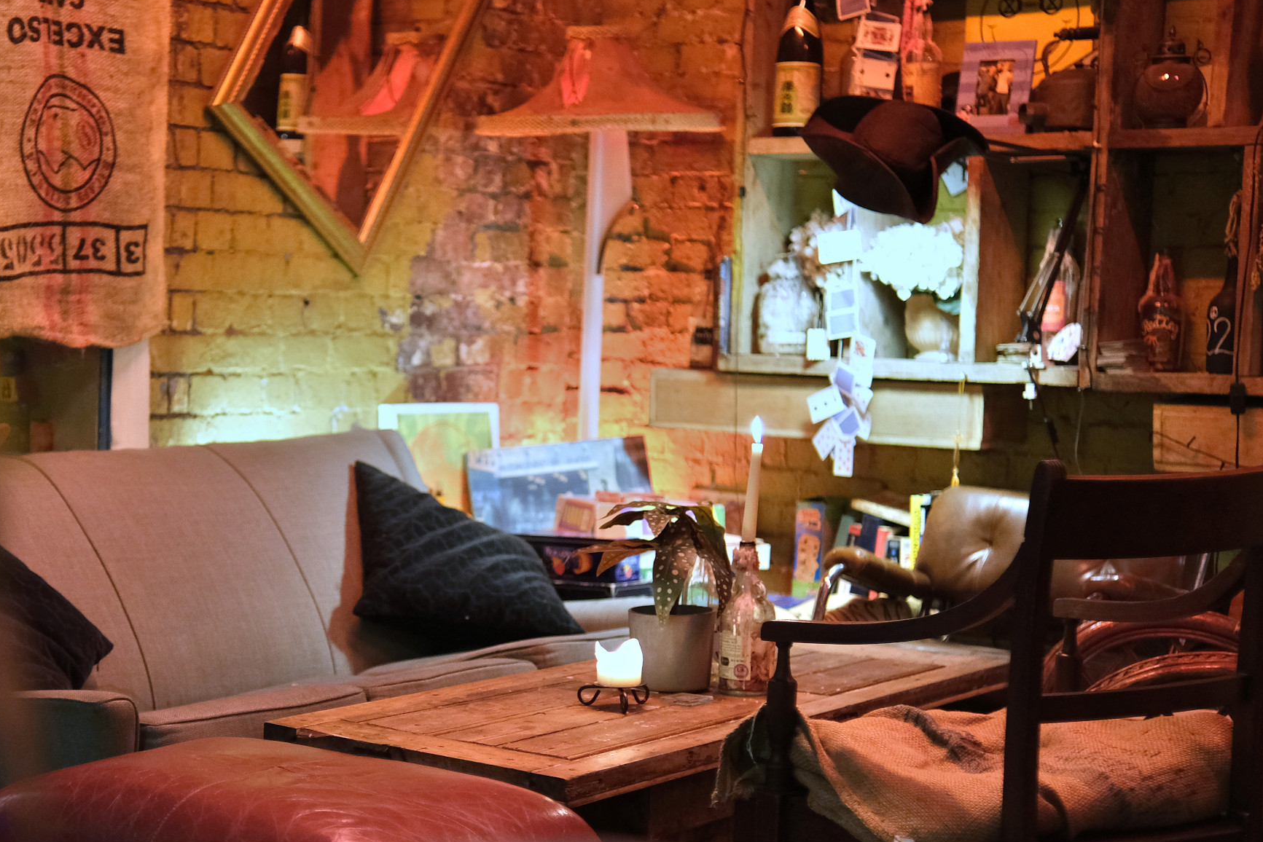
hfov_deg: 27.9
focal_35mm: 72
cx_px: 425
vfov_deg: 18.8
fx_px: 2526
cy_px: 595
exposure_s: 1/60
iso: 1600
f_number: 1.4
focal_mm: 33
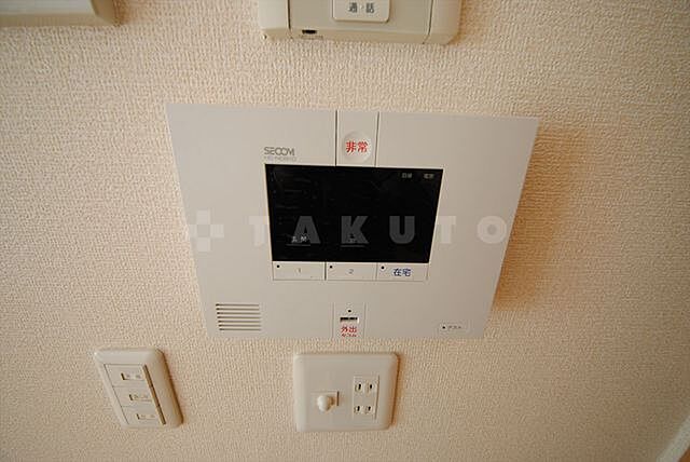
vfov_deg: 90.1
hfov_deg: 112.6
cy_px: 231
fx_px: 230
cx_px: 345
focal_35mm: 12
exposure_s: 1/6
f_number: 4.5
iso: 100
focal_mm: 8
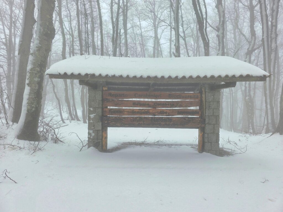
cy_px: 106
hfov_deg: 73.9
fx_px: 188
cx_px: 142
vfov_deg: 58.9
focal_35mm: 23
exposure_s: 1/180
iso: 32
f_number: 1.7
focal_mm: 6.3
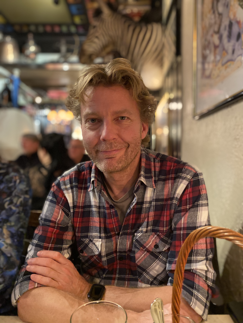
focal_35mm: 26
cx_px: 122
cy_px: 162
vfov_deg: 67.3
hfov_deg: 53.1
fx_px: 243
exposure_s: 1/25
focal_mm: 4.25
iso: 800
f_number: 1.8
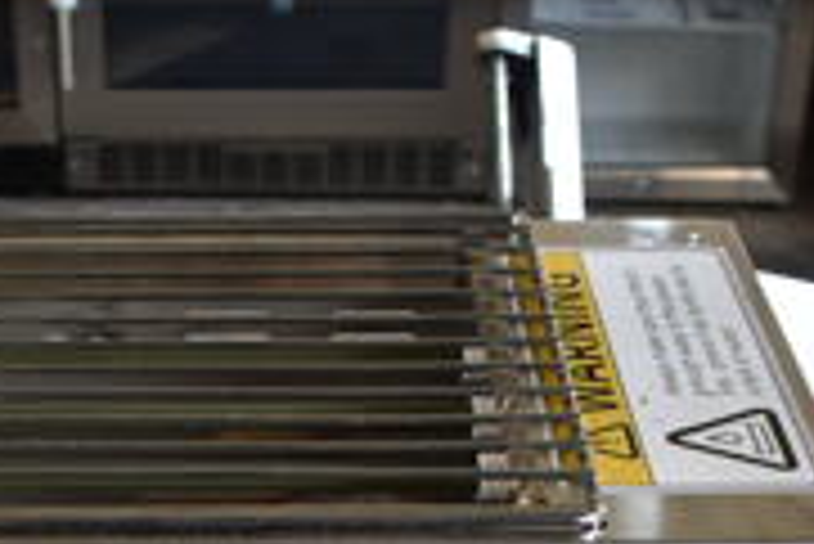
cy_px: 827
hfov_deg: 22.1
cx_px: 189
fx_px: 2059
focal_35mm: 91
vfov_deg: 14.1
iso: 160
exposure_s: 1/30
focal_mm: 18
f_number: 3.5
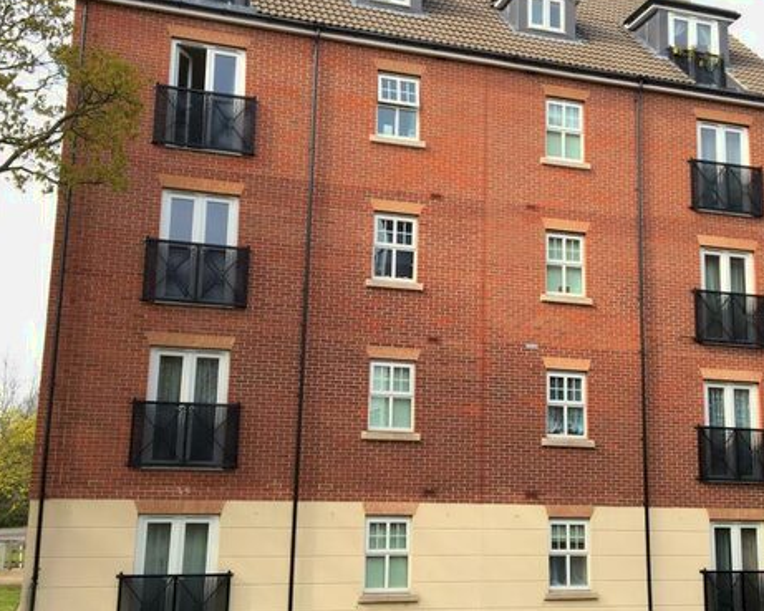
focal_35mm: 43
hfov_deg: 42.8
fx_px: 972
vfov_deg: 34.9
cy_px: 307
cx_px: 428
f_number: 2.2
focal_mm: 4.15
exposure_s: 1/370
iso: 25
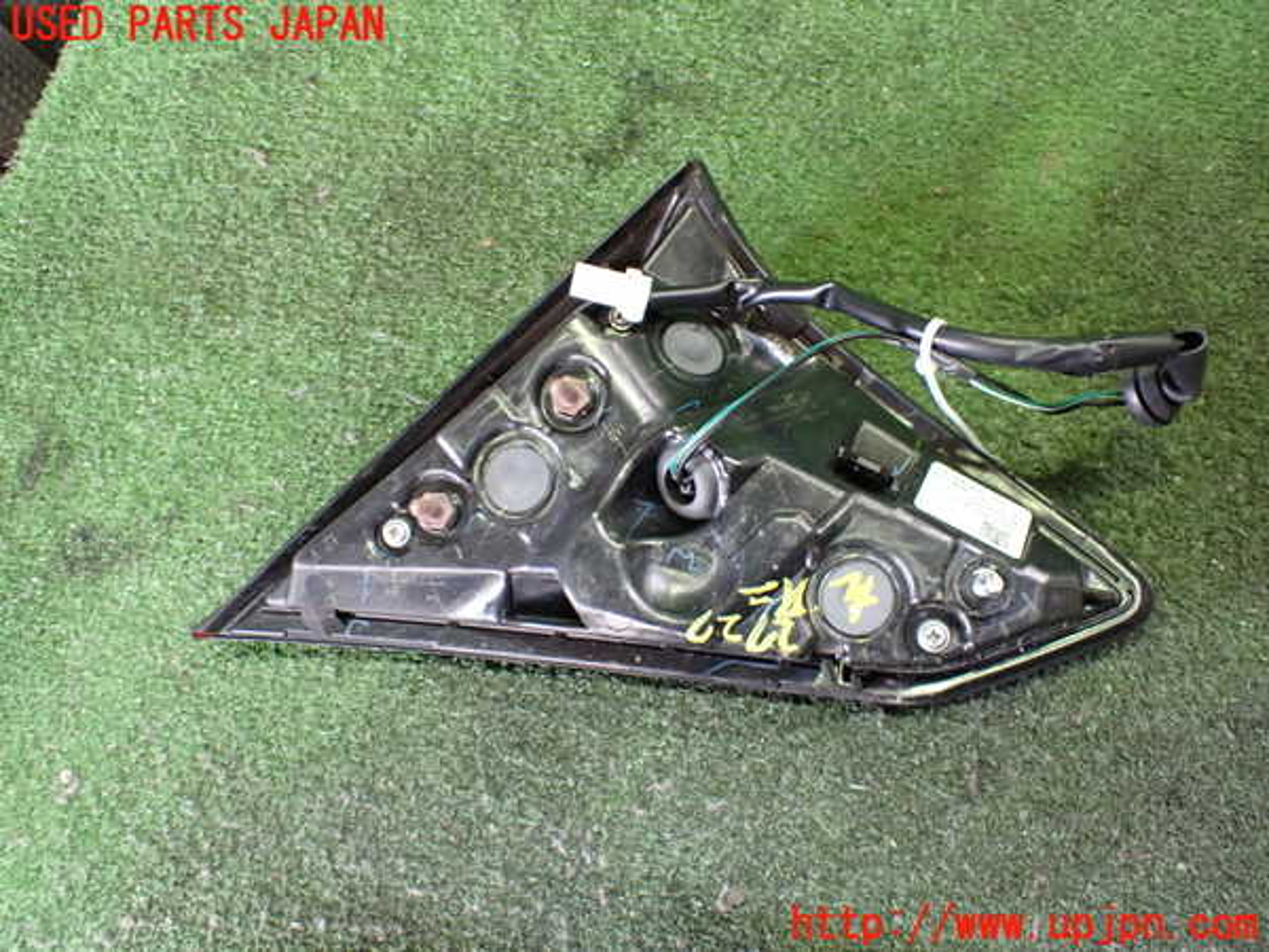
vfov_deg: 46.8
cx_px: 634
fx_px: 1100
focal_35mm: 30
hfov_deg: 60.0
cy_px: 476
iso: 800
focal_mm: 5.4
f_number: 2.3
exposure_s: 1/50
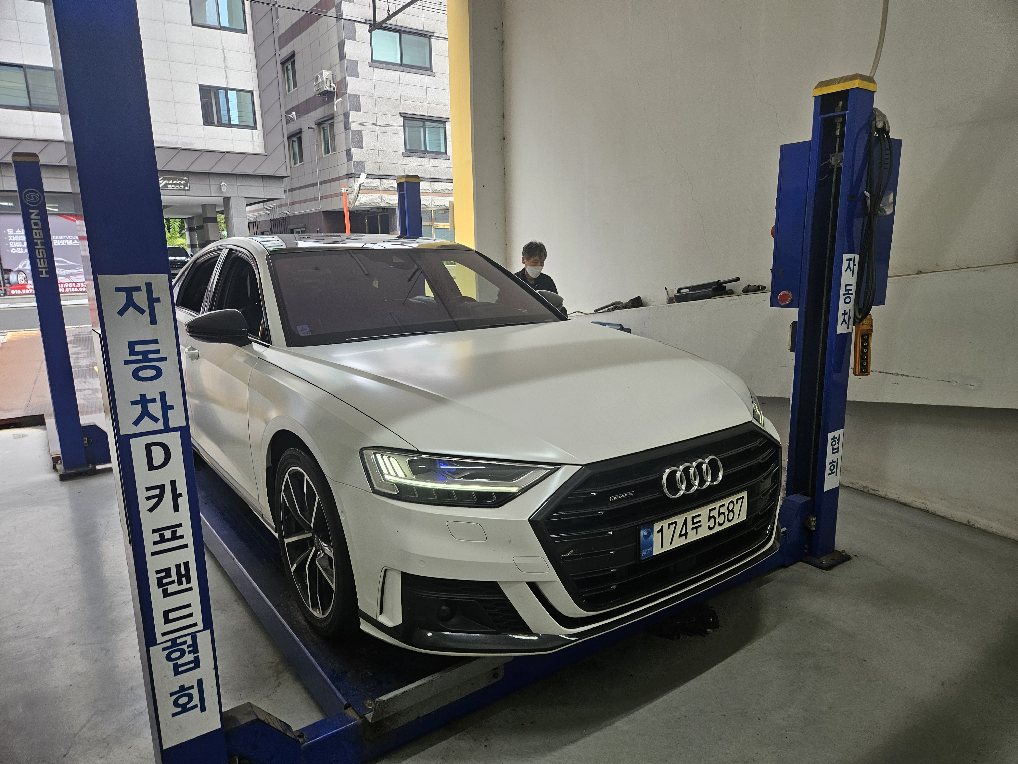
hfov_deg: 73.9
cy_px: 382
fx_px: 676
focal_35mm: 23
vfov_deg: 58.9
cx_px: 509
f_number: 1.8
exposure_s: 1/120
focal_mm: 5.4
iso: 125
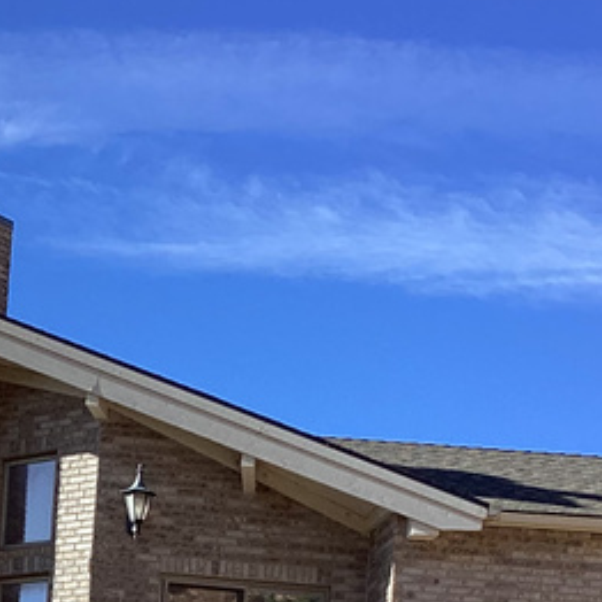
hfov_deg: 16.0
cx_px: 7
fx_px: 2105
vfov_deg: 15.6
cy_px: 744
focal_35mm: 107
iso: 25
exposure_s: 1/776
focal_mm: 3.3
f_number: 2.4
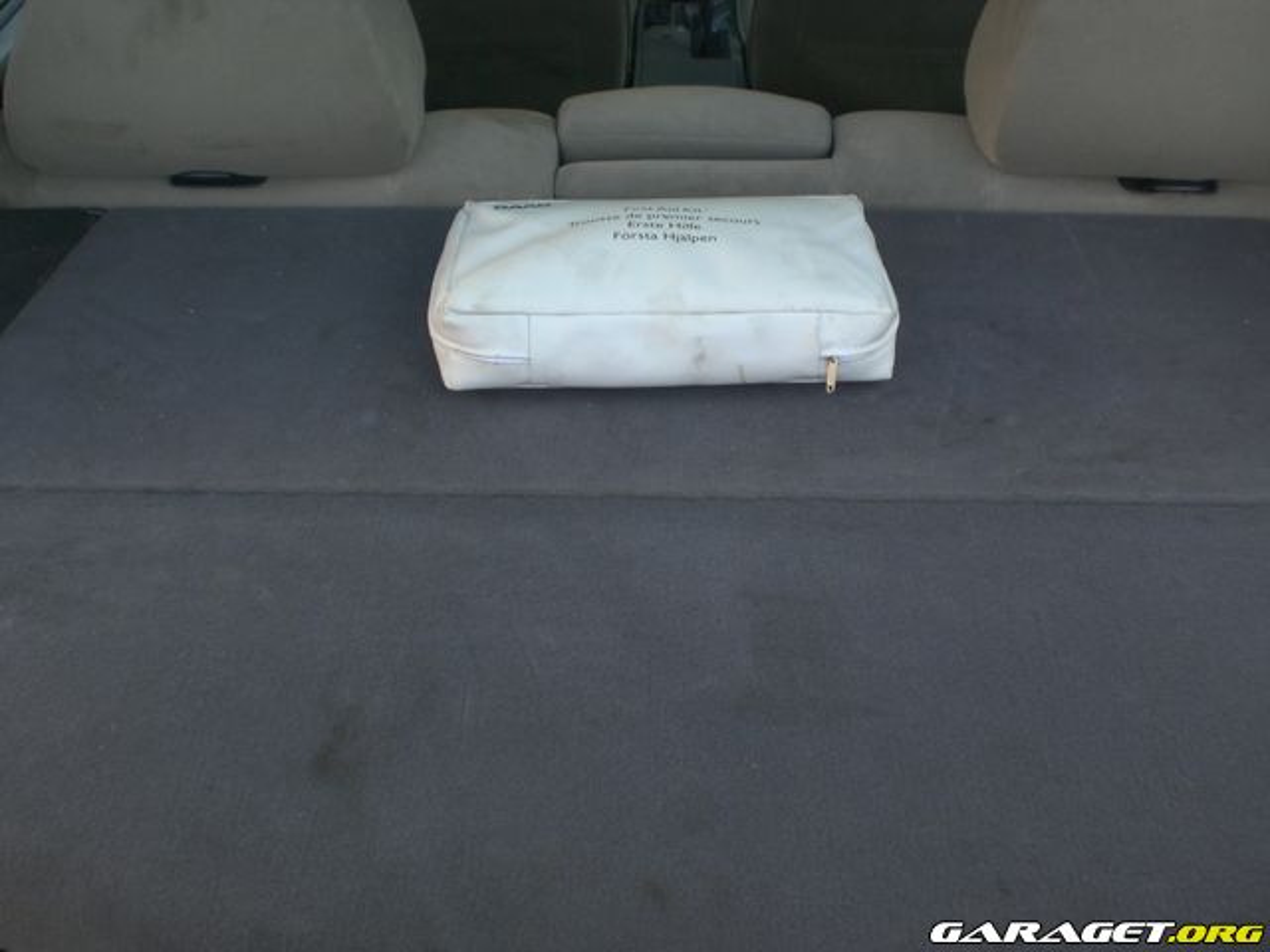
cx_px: 635
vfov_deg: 37.7
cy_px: 476
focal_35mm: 38
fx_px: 1394
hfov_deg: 49.0
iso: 100
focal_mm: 6.3
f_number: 3.1
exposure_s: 1/125
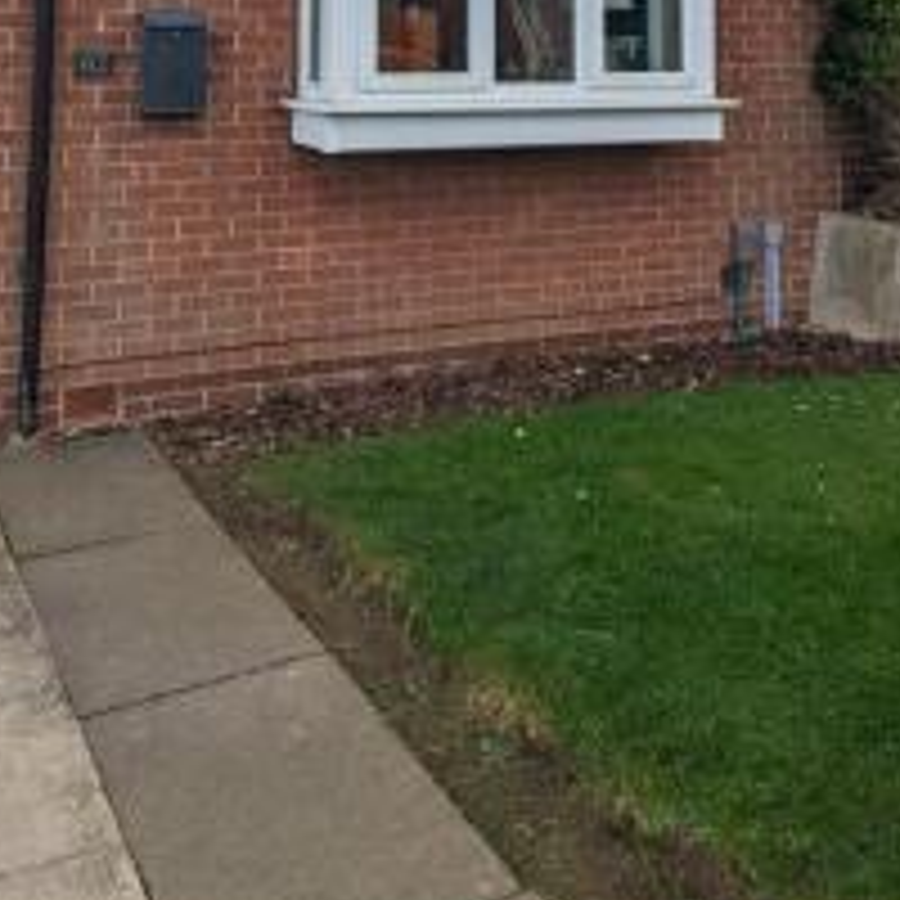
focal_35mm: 41
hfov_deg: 40.8
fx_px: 1206
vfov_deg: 35.6
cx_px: 369
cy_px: -65
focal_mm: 2.35
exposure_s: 1/1009
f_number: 2.2
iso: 49
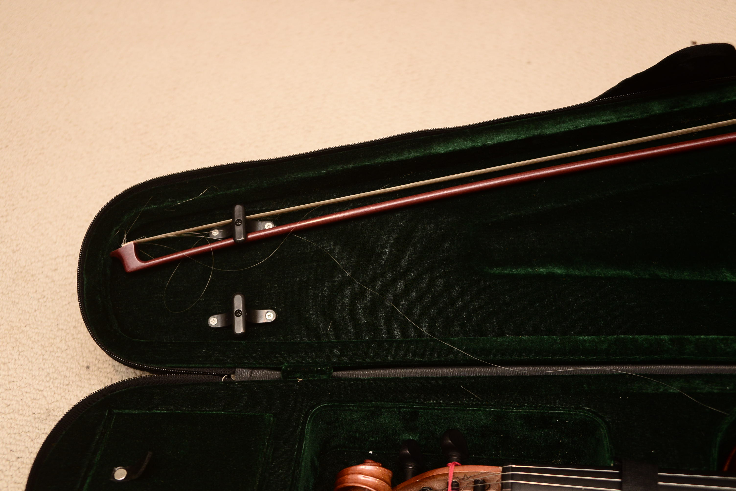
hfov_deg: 46.4
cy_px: 246
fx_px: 859
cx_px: 368
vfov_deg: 31.9
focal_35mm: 42
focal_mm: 42
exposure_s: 1/100
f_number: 4.5
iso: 2500
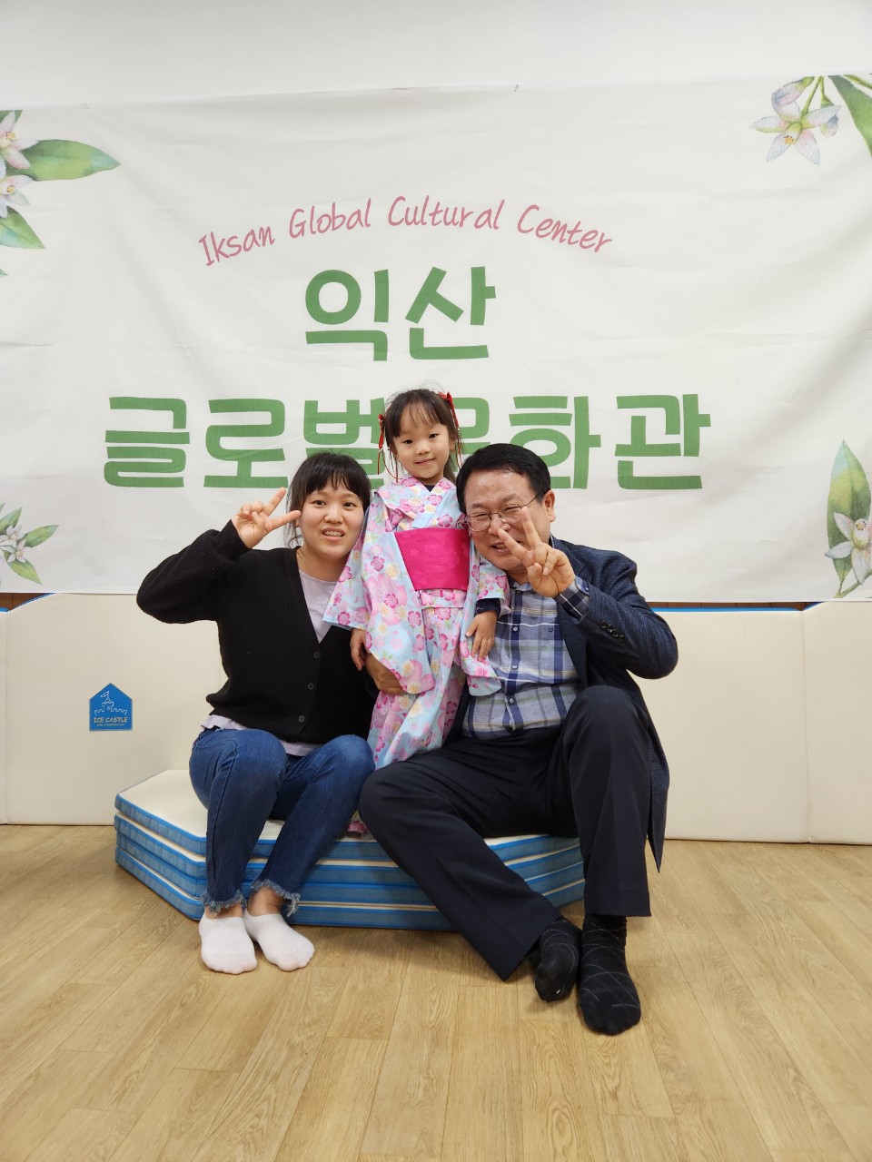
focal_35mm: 23
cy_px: 581
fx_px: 773
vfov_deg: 73.9
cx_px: 436
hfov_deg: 58.9
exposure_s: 1/120
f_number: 1.8
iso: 200
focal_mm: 5.4
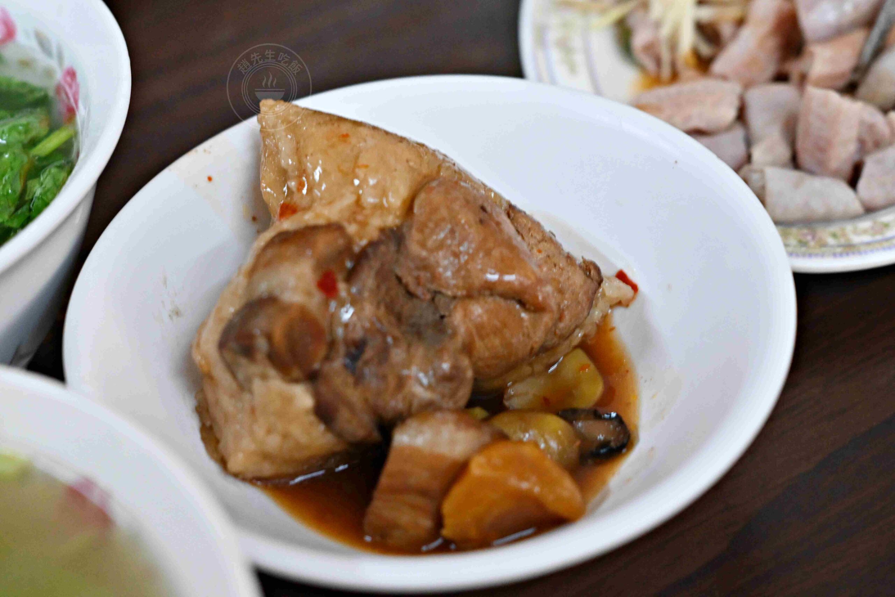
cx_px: 448
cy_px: 298
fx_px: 1865
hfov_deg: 27.0
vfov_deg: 18.2
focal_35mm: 75
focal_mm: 50
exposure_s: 1/160
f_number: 3.2
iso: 2200
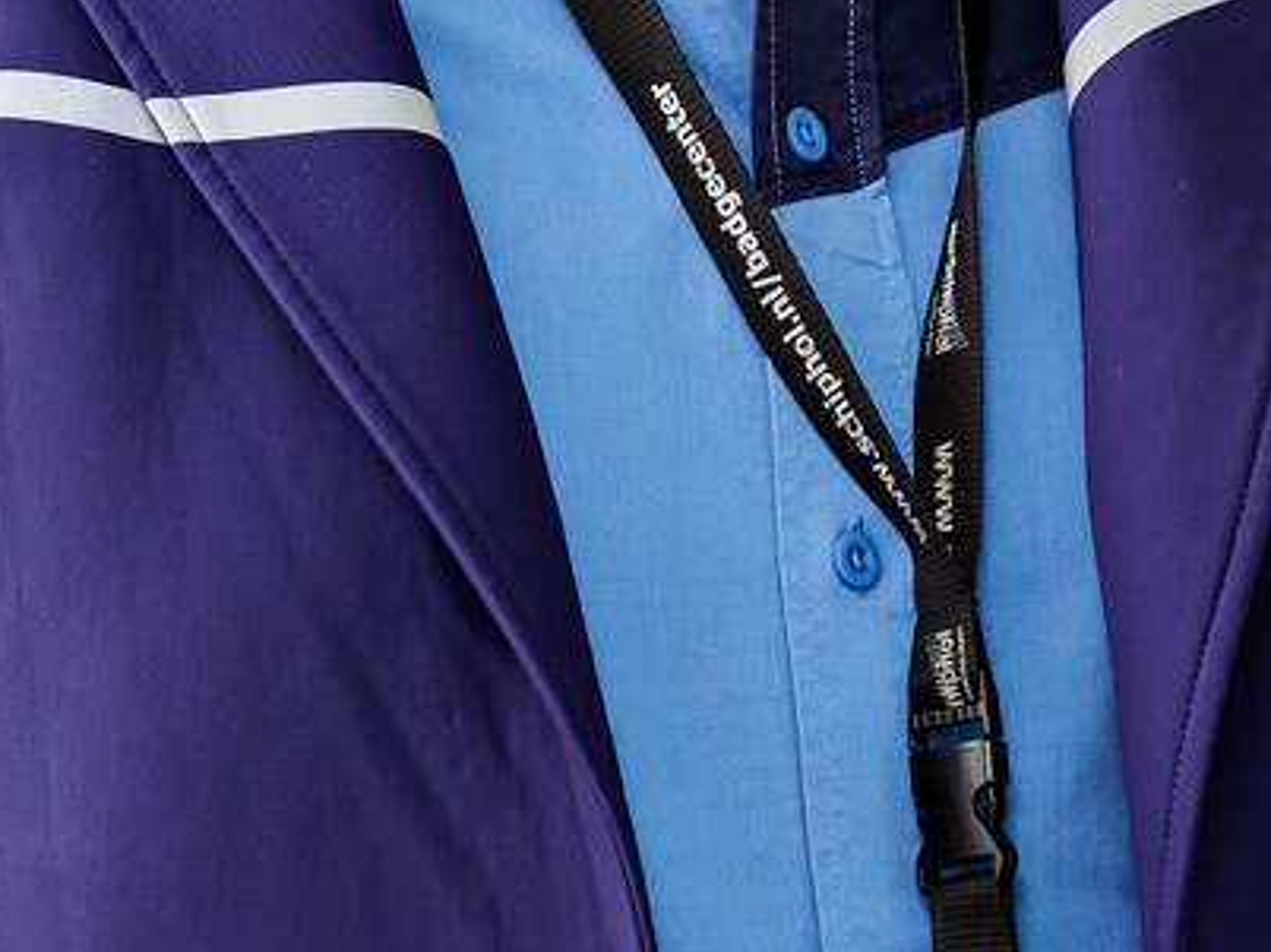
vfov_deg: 5.3
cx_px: 161
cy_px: 169
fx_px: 10348
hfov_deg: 7.0
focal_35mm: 282
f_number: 3.5
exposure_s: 1/125
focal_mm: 46
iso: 500
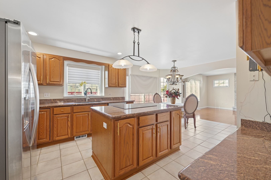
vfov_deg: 81.2
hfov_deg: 104.3
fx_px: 105
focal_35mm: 14
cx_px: 136
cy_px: 90
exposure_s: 1/160
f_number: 4
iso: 1000
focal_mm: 14
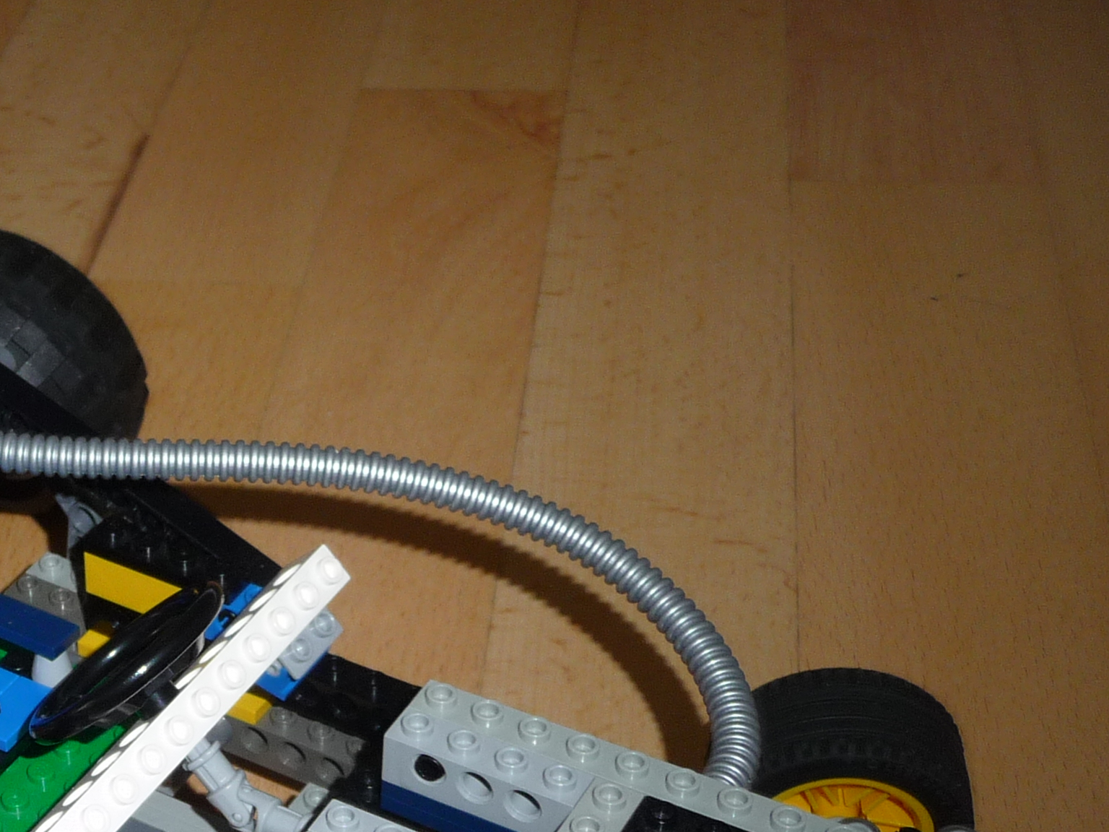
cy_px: 763
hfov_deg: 28.3
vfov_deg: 22.7
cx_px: -75
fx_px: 2018
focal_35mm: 63
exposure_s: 1/30
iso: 100
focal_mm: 4.7
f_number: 3.3
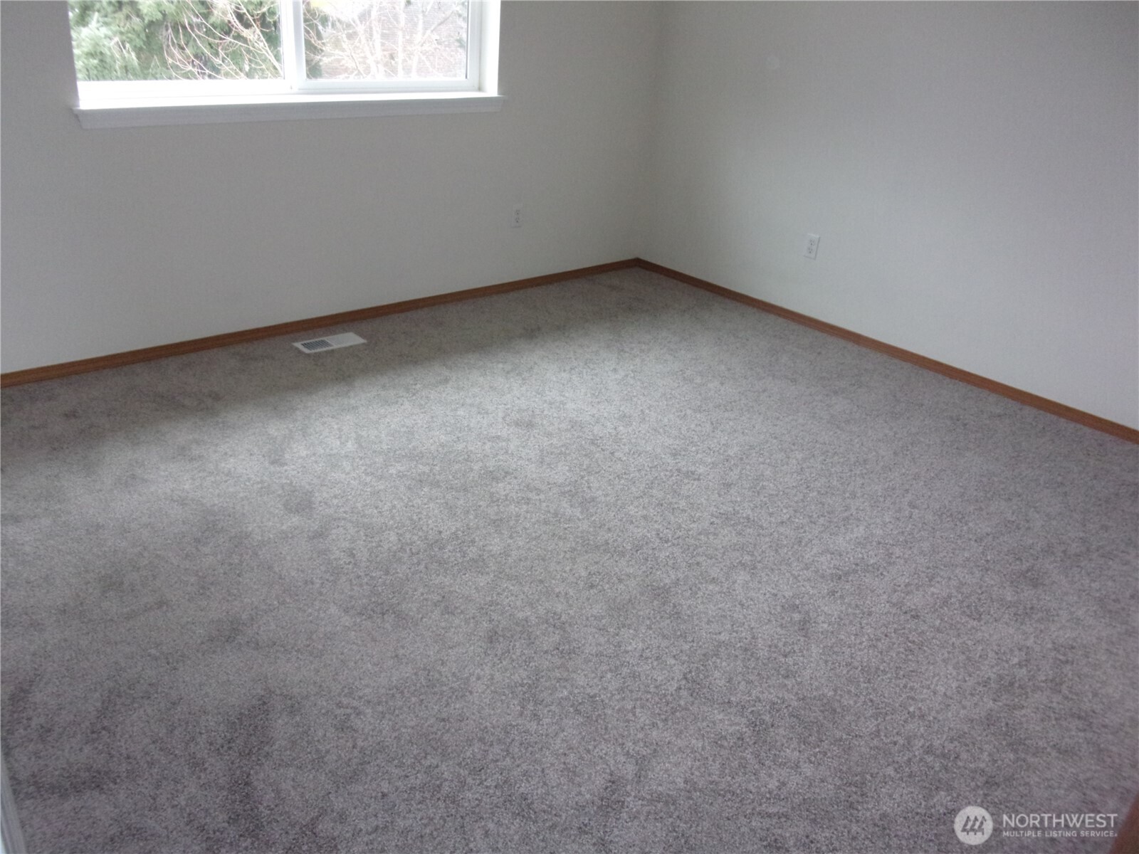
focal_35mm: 28
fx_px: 921
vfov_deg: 49.7
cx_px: 570
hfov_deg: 63.4
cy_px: 427
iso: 320
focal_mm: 5.1
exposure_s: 1/34
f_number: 3.9
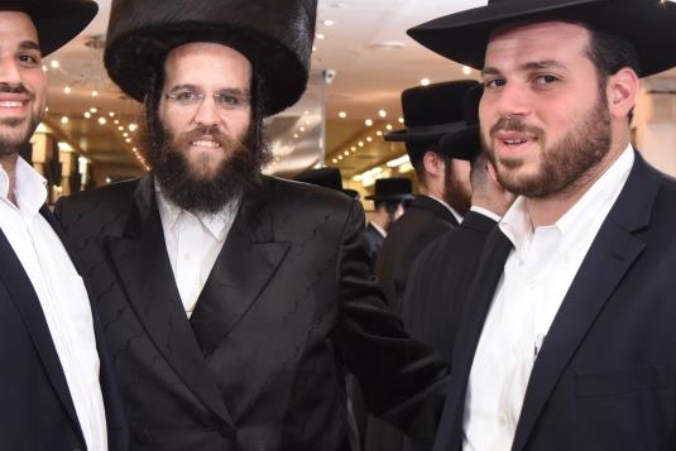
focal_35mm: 67
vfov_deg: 20.3
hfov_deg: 29.8
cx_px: 202
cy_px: 167
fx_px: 1258
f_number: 5.6
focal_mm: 35
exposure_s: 1/100
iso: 640
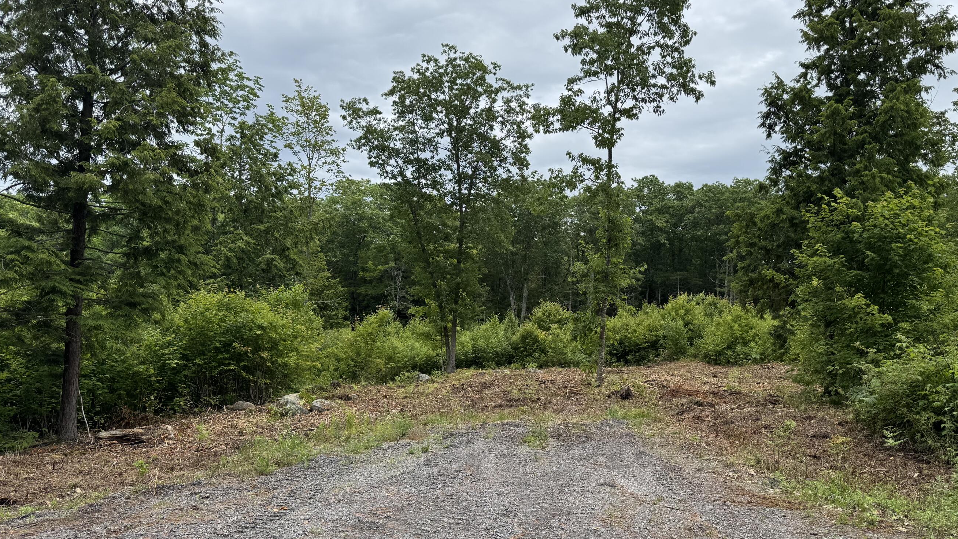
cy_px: 303
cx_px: 545
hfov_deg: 64.0
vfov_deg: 38.9
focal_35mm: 30
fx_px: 762
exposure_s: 1/3597
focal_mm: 6.76
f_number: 1.78
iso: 80
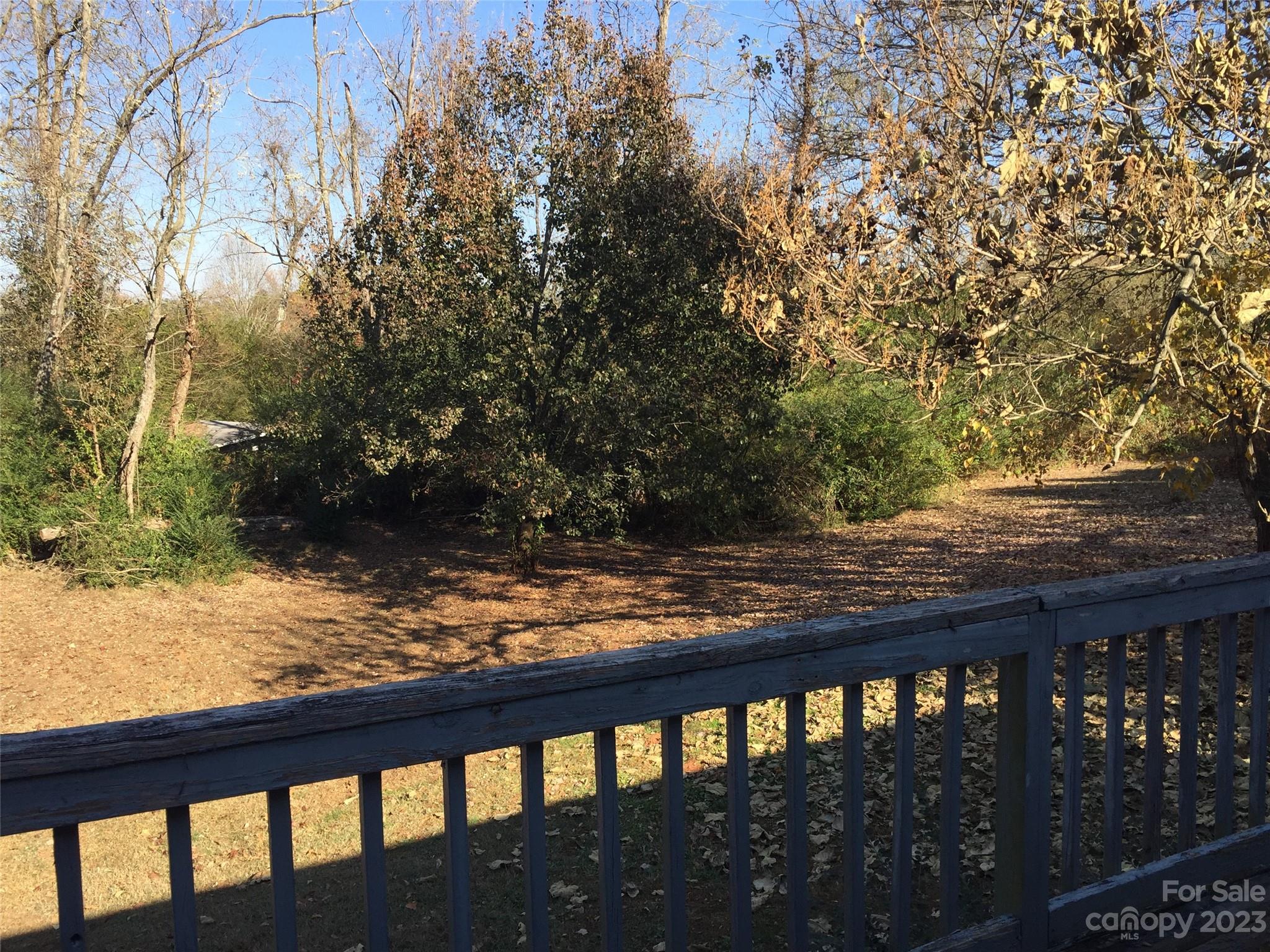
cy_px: 476
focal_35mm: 29
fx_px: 1064
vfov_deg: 48.2
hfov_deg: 61.7
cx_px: 635
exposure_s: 1/746
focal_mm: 4.15
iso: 32
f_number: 2.2
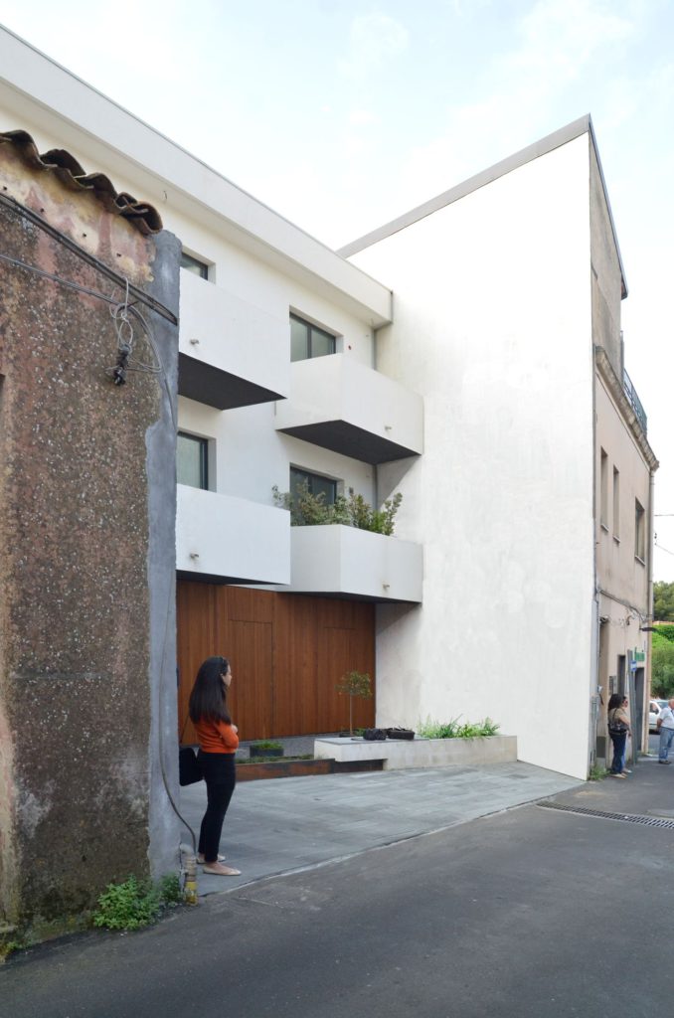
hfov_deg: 27.9
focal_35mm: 48
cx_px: 337
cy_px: 509
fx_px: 1354
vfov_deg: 41.2
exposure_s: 1/320
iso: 1000
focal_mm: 32
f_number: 9
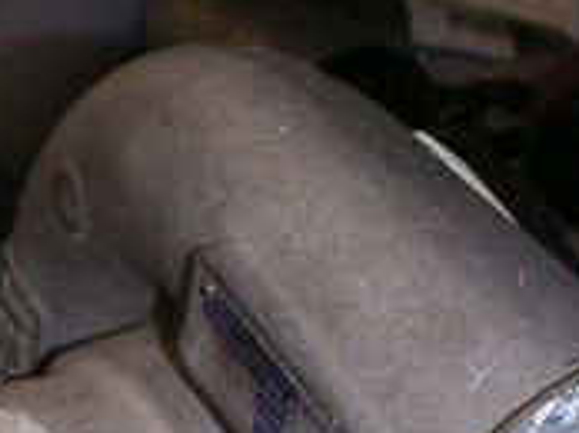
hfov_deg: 14.1
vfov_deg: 10.4
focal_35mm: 140
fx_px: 2338
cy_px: 526
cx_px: 413
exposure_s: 1/45
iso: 160
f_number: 6.7
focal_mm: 6
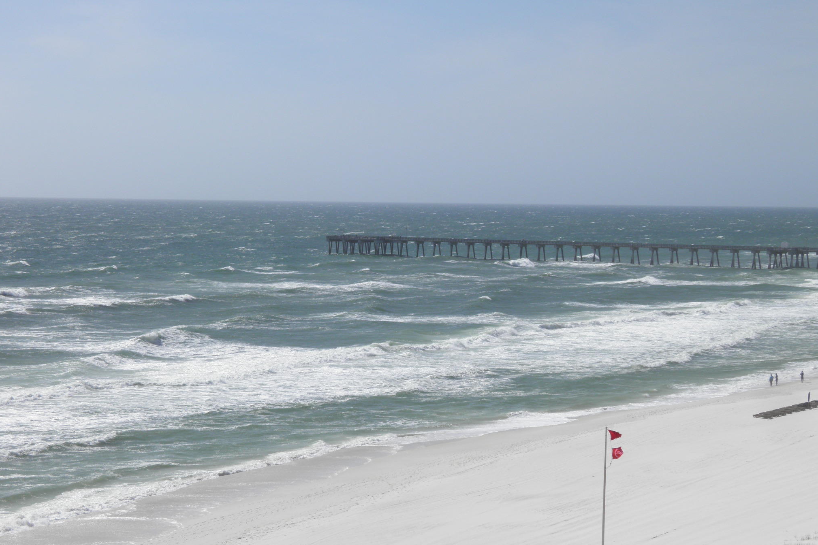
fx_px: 1749
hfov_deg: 26.3
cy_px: 279
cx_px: 414
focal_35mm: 77
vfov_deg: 17.7
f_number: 5.5
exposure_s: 1/800
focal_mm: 13.2
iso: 50
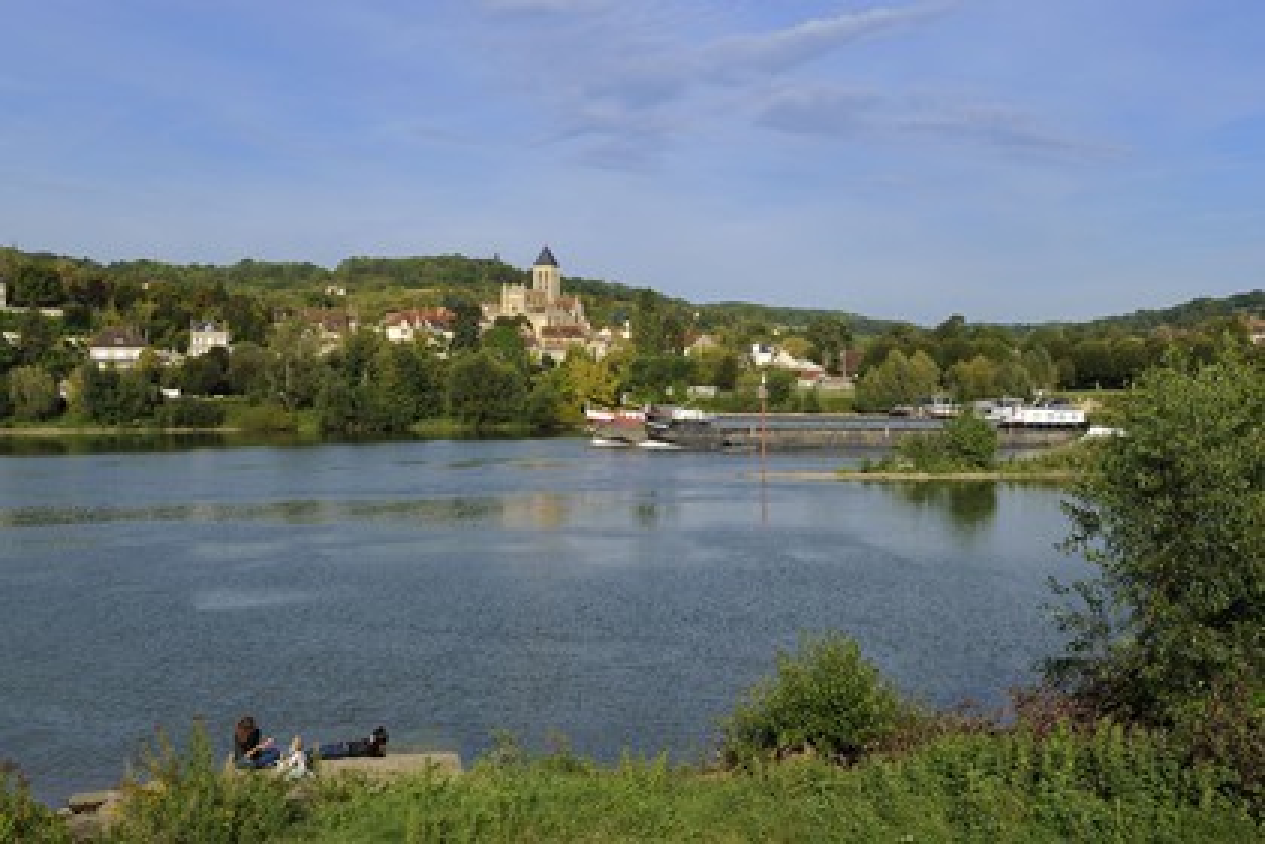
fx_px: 1335
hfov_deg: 50.7
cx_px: 632
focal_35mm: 38
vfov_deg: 35.1
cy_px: 422
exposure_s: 1/200
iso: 200
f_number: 11
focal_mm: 38
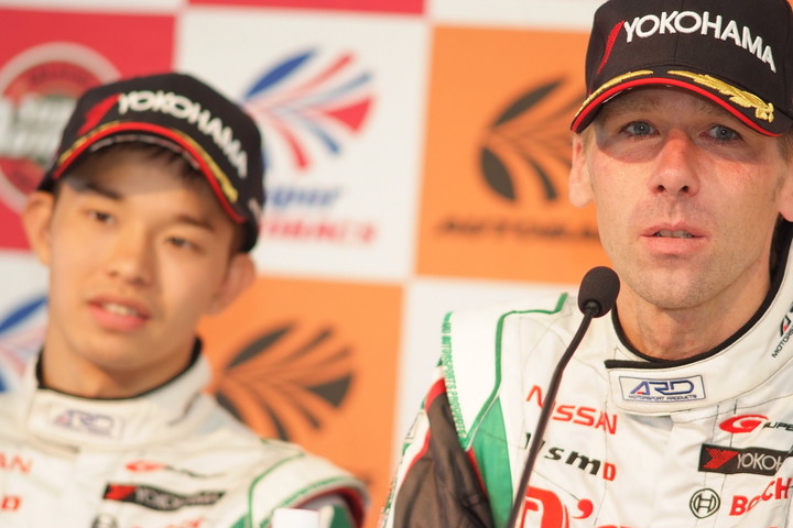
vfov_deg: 5.1
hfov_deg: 7.6
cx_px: 396
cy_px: 264
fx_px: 5947
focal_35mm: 270
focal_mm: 180
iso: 800
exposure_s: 1/125
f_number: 2.8
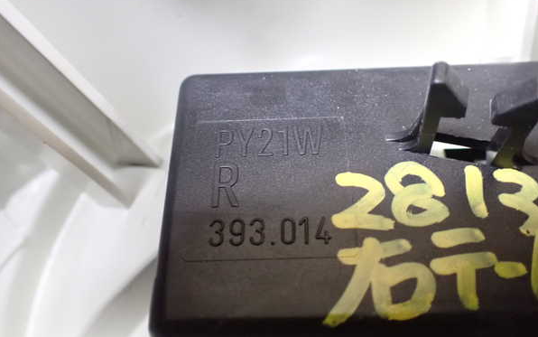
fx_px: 469
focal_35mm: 32
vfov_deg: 39.5
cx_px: 269
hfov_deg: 59.6
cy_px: 161
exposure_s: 1/30
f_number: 2.3
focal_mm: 5.4
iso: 1600
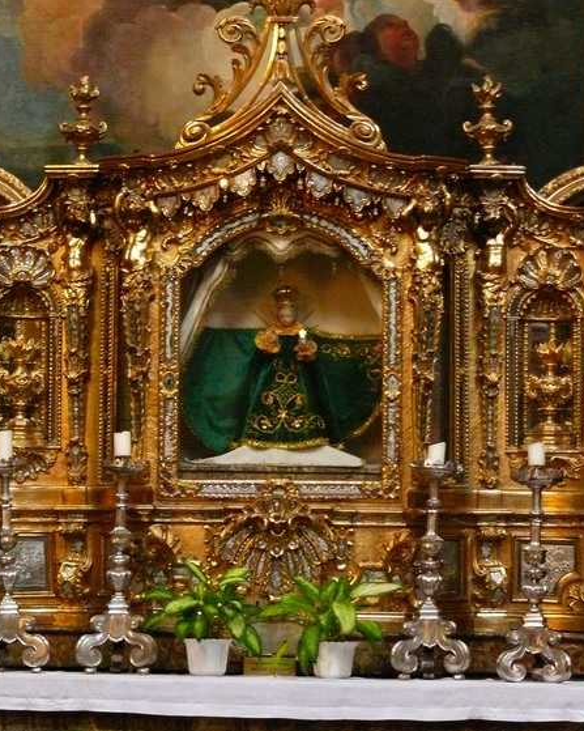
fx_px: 2658
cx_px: 223
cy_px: 365
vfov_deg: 15.6
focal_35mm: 123
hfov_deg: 12.5
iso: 800
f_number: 3.2
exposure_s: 1/8
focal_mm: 19.8
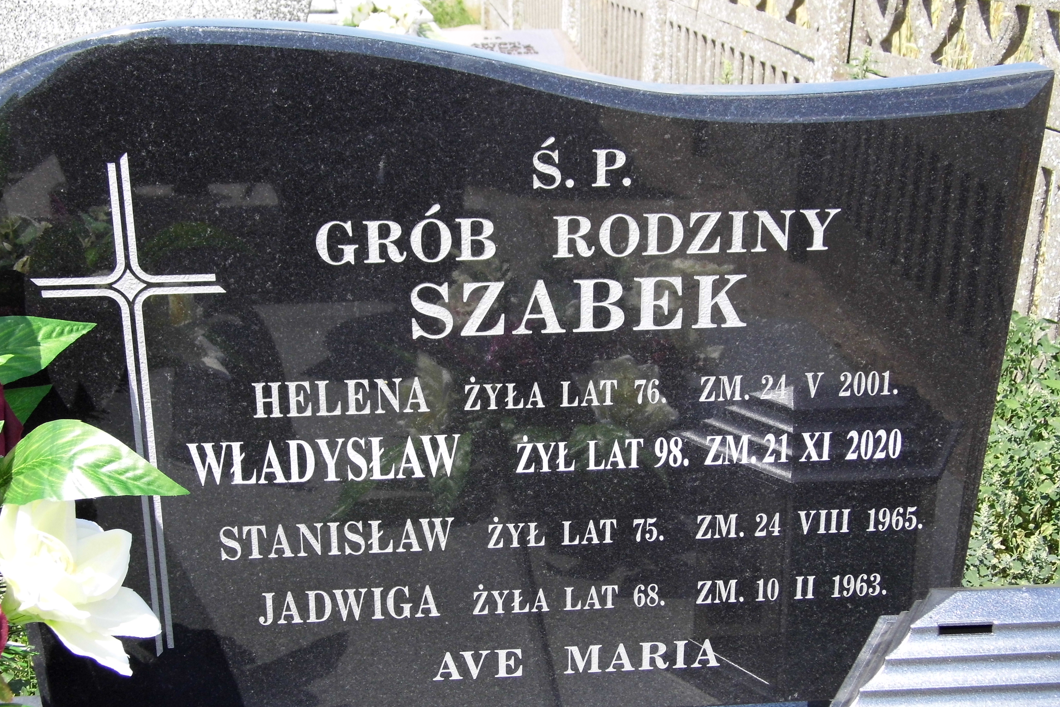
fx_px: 1472
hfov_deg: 39.6
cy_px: 440
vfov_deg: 26.9
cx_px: 508
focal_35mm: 50
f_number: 3.5
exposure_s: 1/500
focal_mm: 7.7
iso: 100
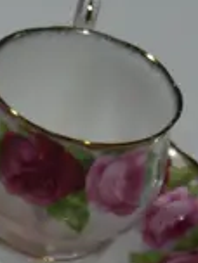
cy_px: 506
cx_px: -264
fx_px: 2578
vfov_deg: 5.7
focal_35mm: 338
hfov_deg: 4.3
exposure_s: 1/125
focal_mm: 25
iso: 200
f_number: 5.6
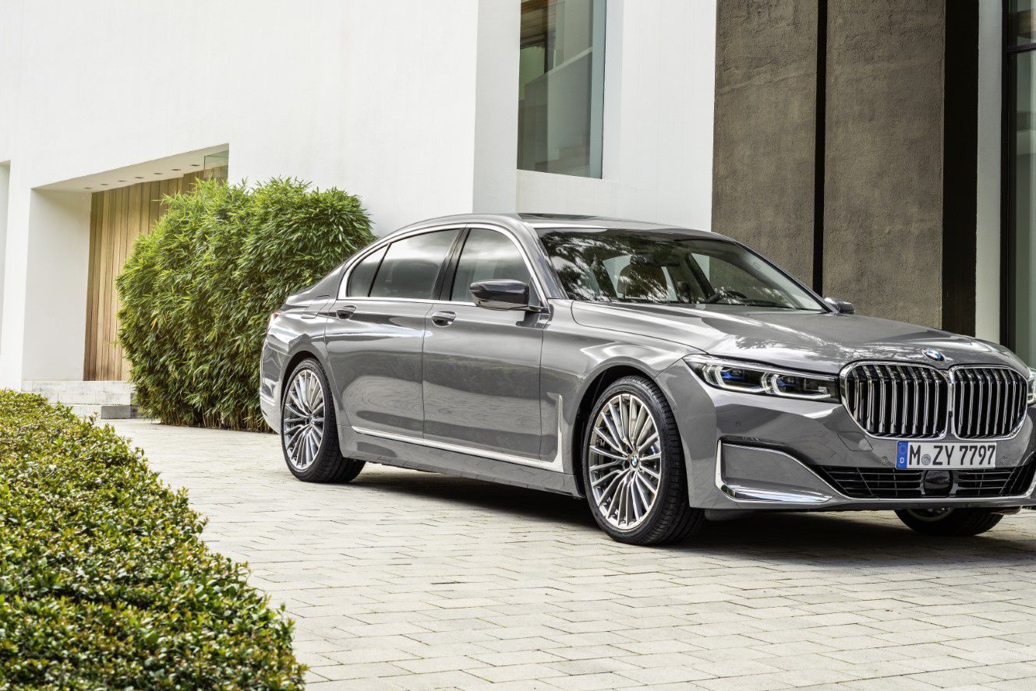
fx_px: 1929
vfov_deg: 20.3
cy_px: 279
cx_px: 562
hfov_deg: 30.1
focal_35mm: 67
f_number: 11
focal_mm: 55
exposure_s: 1/15
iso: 100
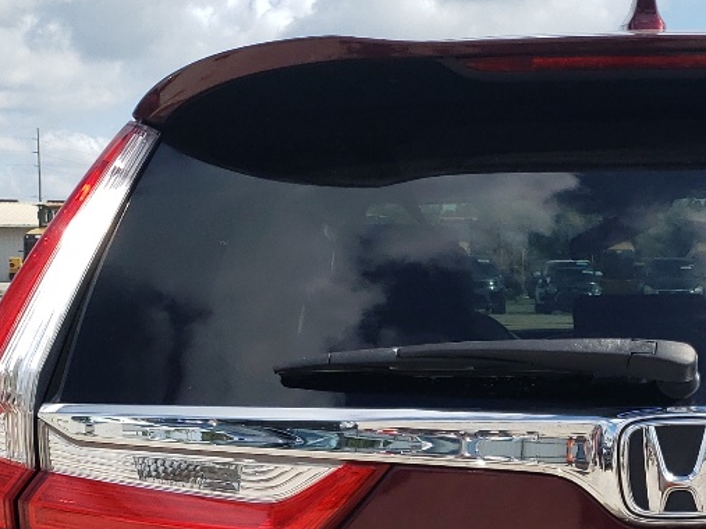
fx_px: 1672
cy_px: 603
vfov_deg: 17.3
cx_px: 660
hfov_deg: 23.1
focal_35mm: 82
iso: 50
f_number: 1.5
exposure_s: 1/3333
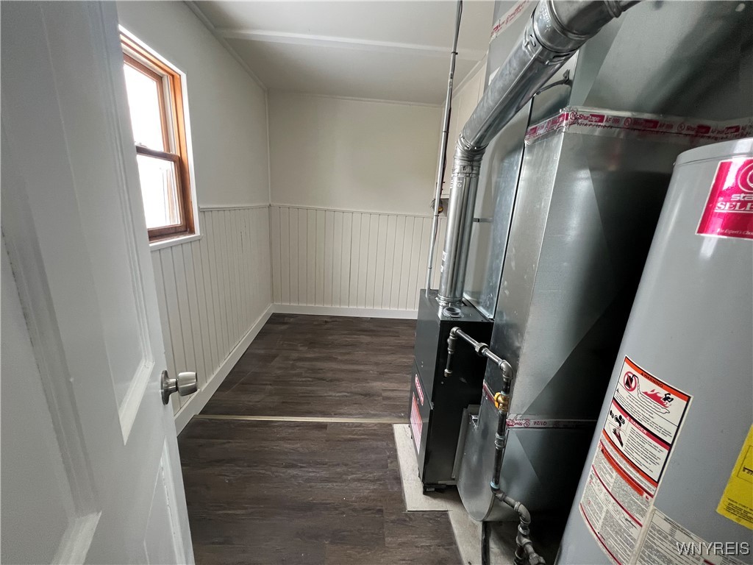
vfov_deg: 89.9
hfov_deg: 106.2
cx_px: 376
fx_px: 283
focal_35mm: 13
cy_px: 282
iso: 250
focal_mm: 1.57
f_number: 1.8
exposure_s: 1/65
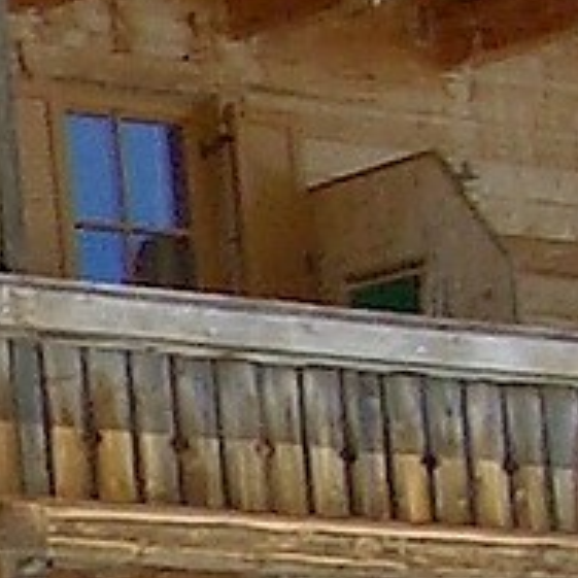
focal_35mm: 317
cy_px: 794
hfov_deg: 5.3
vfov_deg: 5.5
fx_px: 5988
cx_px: -893
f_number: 4.3
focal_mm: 5.8
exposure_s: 1/800
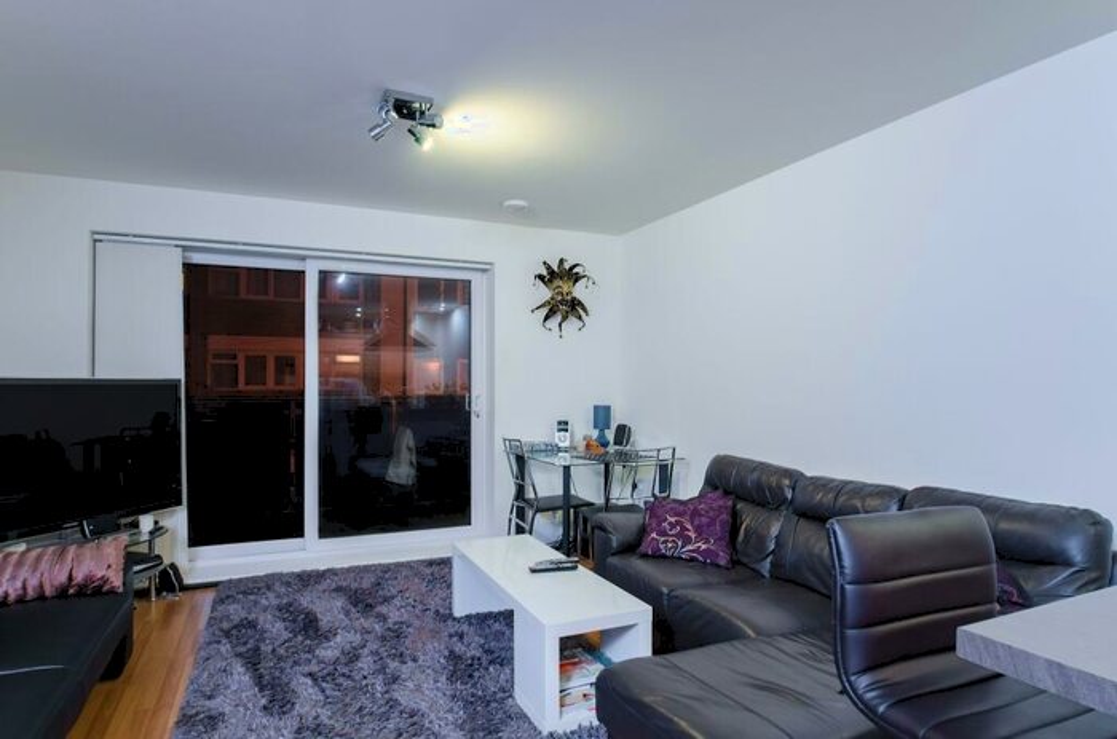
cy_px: 370
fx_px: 557
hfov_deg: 90.1
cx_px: 558
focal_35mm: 18
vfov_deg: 67.1
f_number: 8
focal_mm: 12
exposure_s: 1
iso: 320
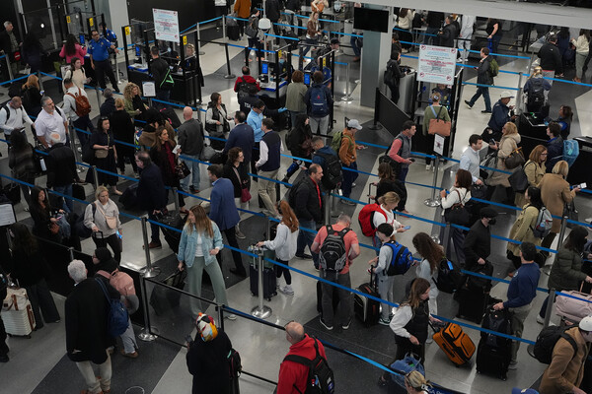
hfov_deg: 48.5
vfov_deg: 33.4
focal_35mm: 40
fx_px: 658
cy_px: 197
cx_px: 296
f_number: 4
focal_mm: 40
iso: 4000
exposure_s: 1/500
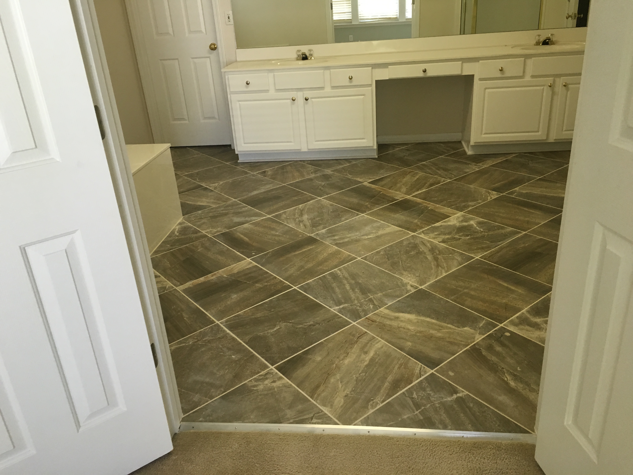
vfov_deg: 48.2
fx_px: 530
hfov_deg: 61.7
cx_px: 316
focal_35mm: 29
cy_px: 238
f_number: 2.2
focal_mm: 4.15
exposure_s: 1/30
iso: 100
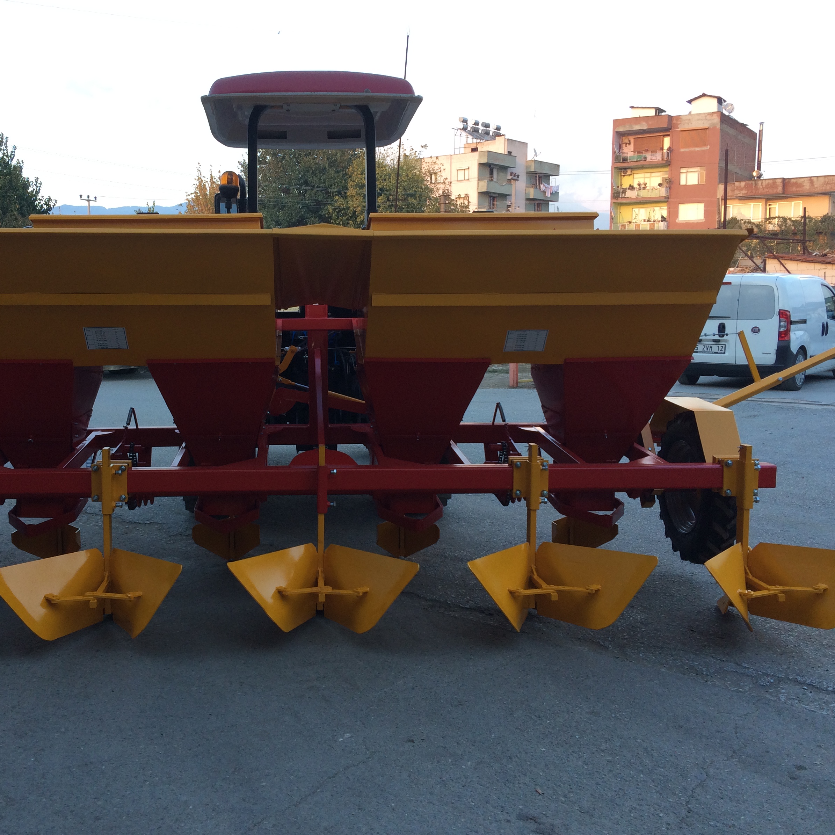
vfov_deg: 47.2
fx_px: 955
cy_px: 413
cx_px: 330
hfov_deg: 46.9
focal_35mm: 35
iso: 40
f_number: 2.2
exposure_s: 1/120
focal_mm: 4.15
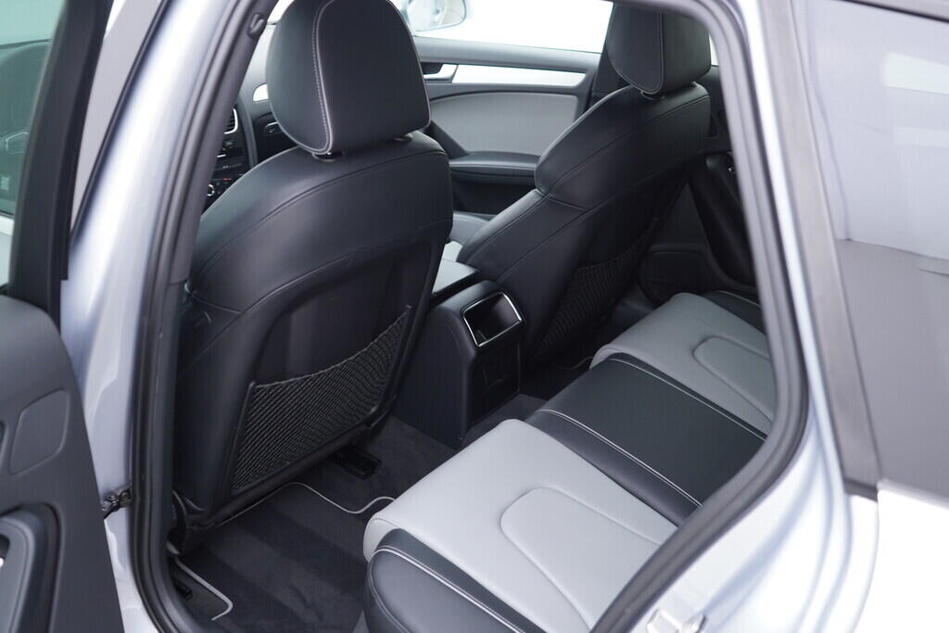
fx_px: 949
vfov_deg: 36.9
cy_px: 316
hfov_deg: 53.1
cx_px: 474
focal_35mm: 36
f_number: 2.8
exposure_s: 1/40
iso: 250
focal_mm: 24
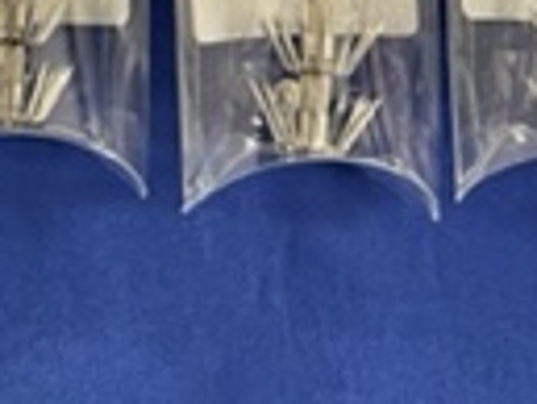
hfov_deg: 14.2
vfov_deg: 10.2
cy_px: -529
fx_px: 2003
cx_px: -296
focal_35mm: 129
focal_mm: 5.7
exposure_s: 1/50
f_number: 1.5
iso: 80
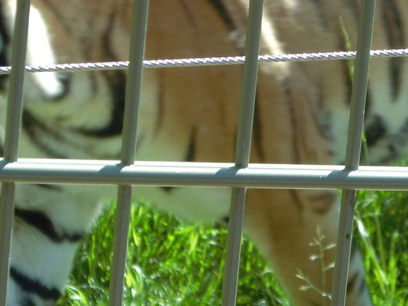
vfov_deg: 5.7
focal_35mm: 262
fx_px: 3089
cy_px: 30
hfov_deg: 7.6
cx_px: 202
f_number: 5.2
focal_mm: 18.6
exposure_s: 1/125
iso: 80
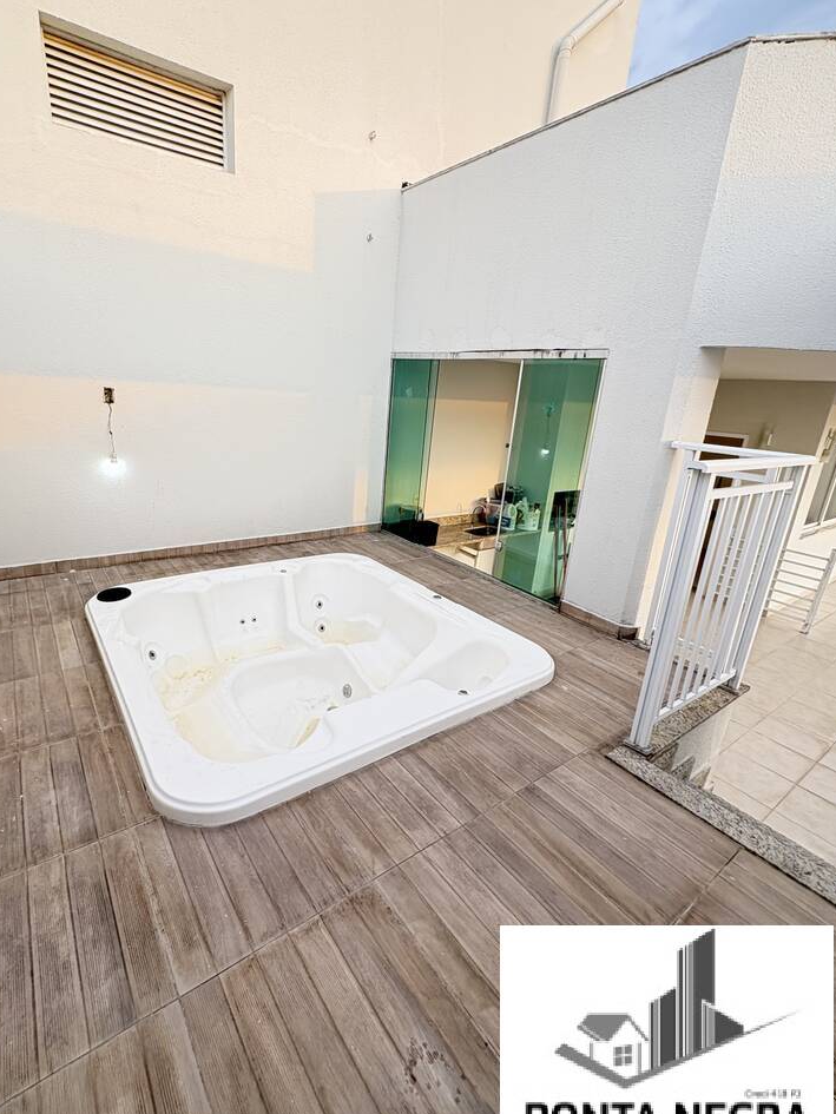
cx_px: 368
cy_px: 541
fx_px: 515
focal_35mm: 16
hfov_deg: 77.8
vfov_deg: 94.5
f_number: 2.2
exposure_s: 1/138
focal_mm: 2.22
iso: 64
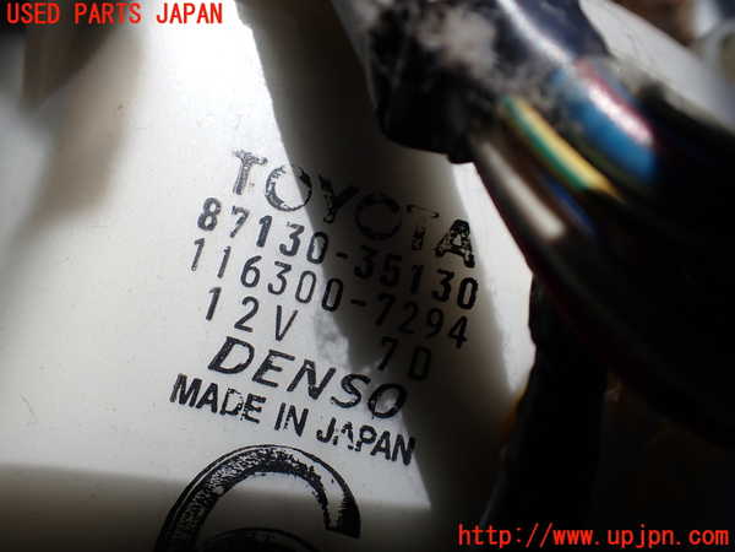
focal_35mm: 30
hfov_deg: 60.0
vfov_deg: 46.8
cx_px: 368
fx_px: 637
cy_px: 276
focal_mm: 5.4
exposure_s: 1/640
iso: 100
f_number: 3.2
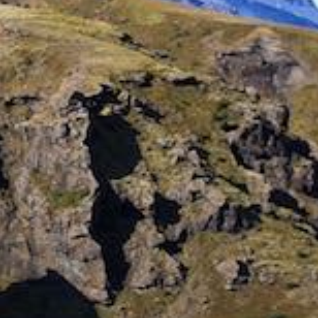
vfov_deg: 13.9
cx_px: -434
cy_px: 8
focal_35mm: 124
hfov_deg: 11.7
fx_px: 1289
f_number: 1.8
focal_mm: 3.95
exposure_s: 1/1241
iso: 50
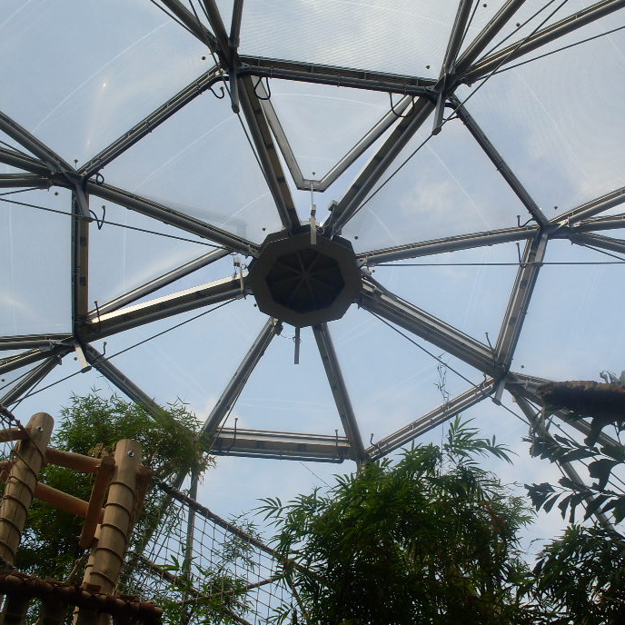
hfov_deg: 33.8
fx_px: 1021
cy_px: 303
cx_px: 396
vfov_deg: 34.0
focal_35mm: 50
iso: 80
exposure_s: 1/250
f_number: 8.4
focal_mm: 6.3
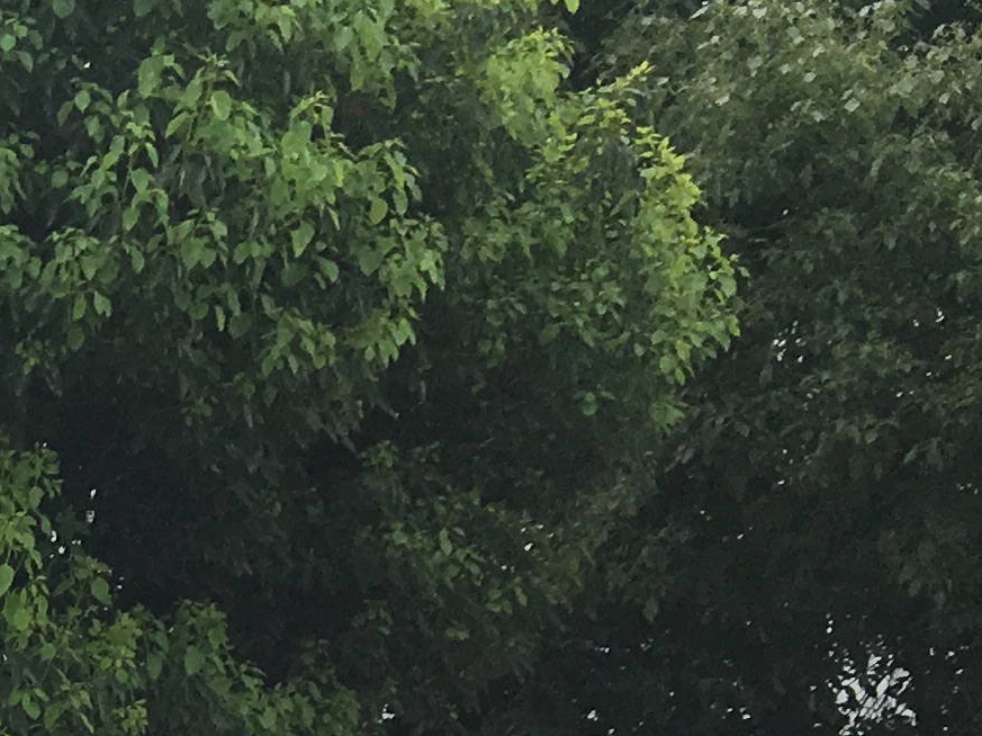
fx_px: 3800
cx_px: -1081
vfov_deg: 9.9
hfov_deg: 12.6
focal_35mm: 134
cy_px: 1646
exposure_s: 1/884
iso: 25
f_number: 2.2
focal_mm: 4.15
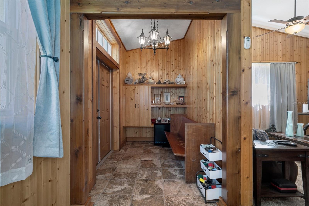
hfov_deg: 93.3
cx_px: 154
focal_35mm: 17
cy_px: 103
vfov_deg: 70.4
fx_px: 146
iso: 320
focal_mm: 17
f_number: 9
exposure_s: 5
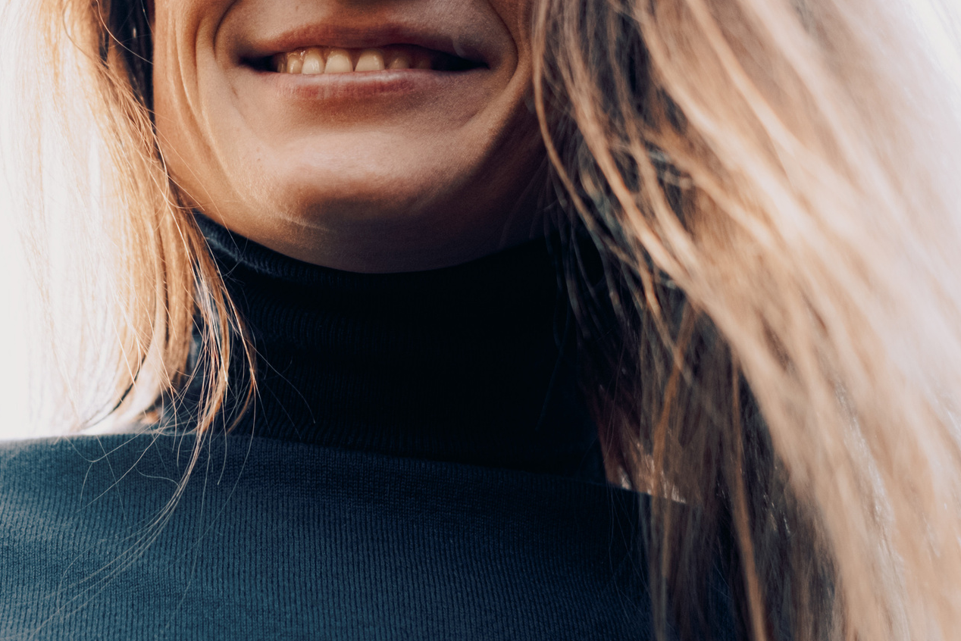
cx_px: 280
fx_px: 2857
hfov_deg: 19.0
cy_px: 202
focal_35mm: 107
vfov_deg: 12.8
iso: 400
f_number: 2.5
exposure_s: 1/500
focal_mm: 35
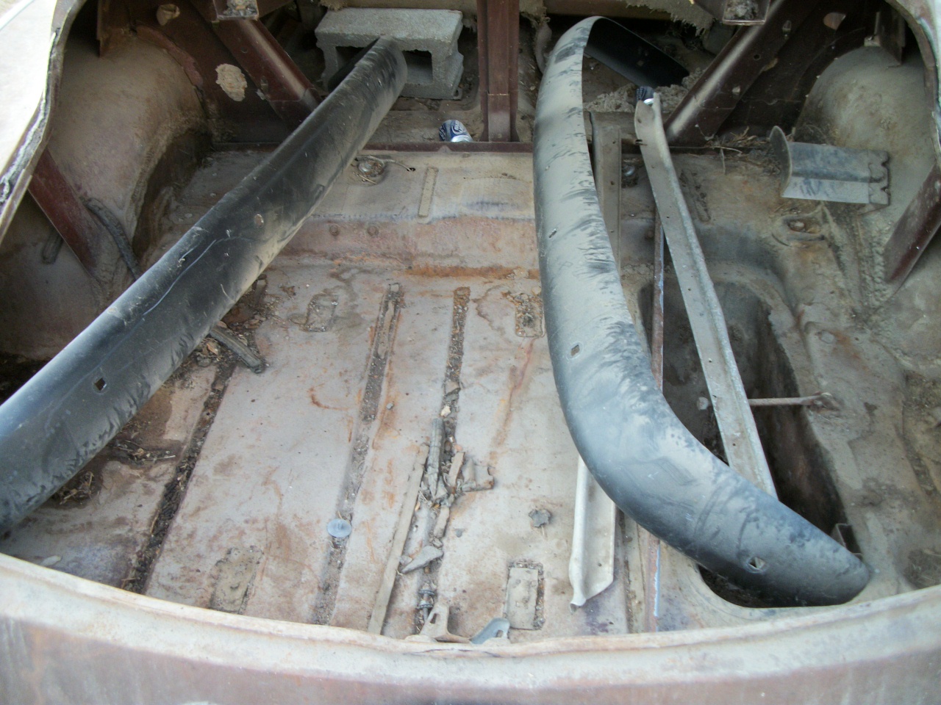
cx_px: 470
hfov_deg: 56.8
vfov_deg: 44.2
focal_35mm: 32
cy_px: 352
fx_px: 870
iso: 80
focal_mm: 5.7
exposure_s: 1/30
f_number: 2.9
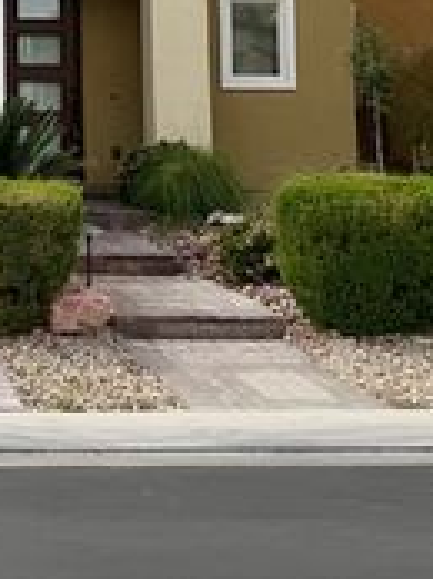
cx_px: -150
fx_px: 1154
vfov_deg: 26.4
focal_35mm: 69
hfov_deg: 19.4
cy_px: -25
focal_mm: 6.76
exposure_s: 1/5714
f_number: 1.78
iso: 80
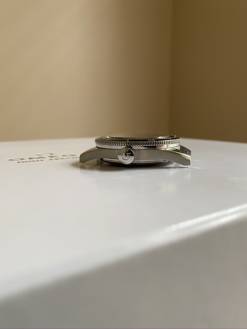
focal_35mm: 26
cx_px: 124
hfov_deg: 53.1
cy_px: 164
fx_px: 247
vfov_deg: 67.3
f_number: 1.8
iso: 125
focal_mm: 4.25
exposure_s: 1/60
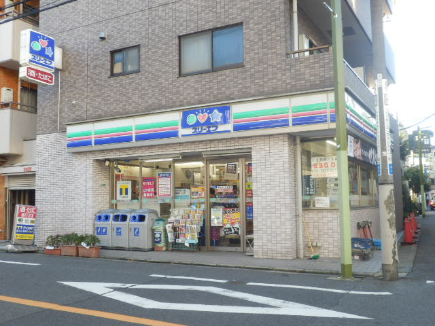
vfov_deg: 34.3
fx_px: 528
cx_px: 218
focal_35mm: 42
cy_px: 163
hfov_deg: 44.8
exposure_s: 1/40
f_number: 4
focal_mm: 7.4
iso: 80
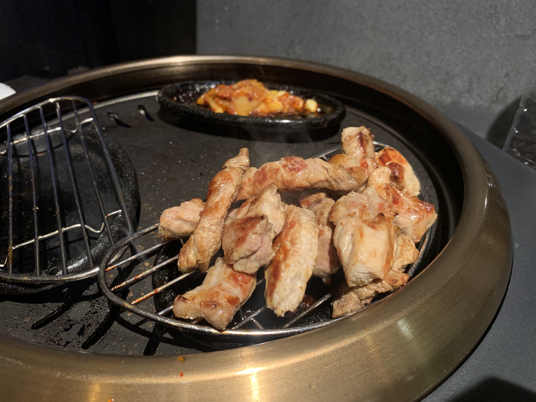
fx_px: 403
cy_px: 201
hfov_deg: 67.3
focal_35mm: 26
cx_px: 268
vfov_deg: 53.1
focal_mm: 4.25
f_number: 1.8
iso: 125
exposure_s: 1/60
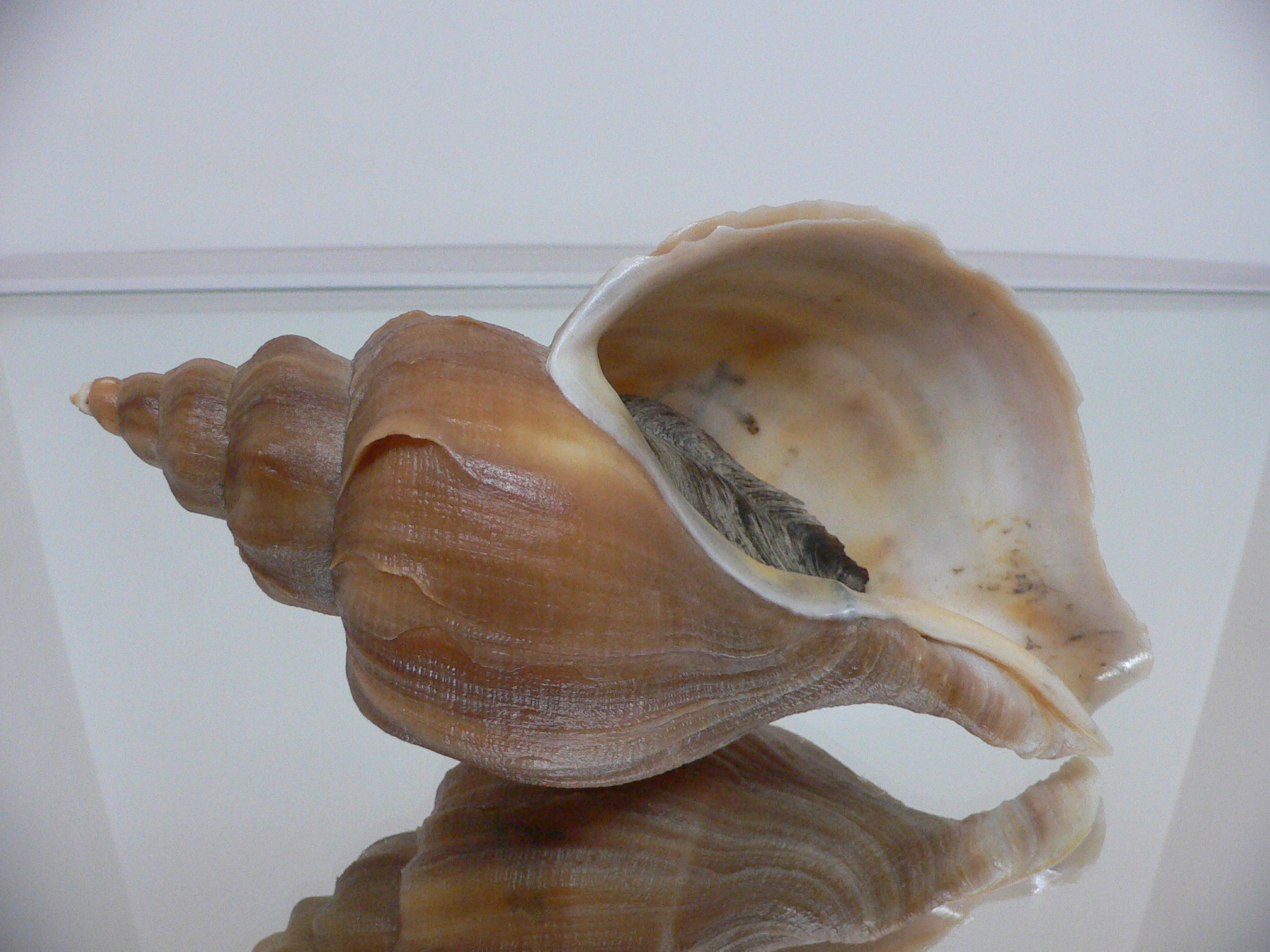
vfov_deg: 40.7
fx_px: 1284
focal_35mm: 35
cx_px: 635
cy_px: 476
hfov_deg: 52.6
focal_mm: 4.6
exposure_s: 1/50
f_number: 2.8
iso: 200
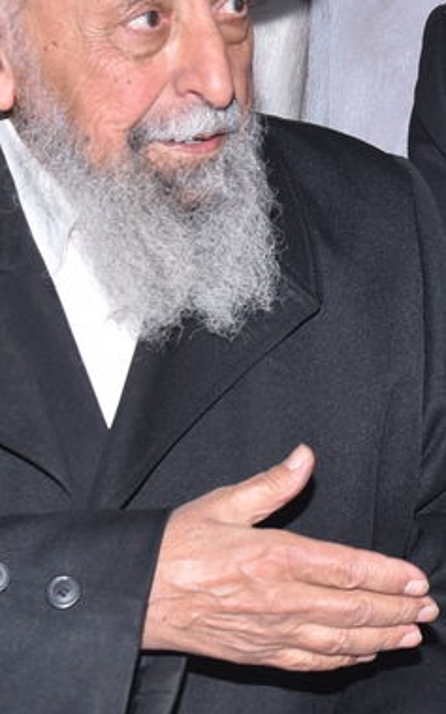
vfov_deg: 13.2
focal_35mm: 158
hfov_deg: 8.1
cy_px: 103
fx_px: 3072
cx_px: 726
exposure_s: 1/125
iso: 400
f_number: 5.6
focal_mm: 42
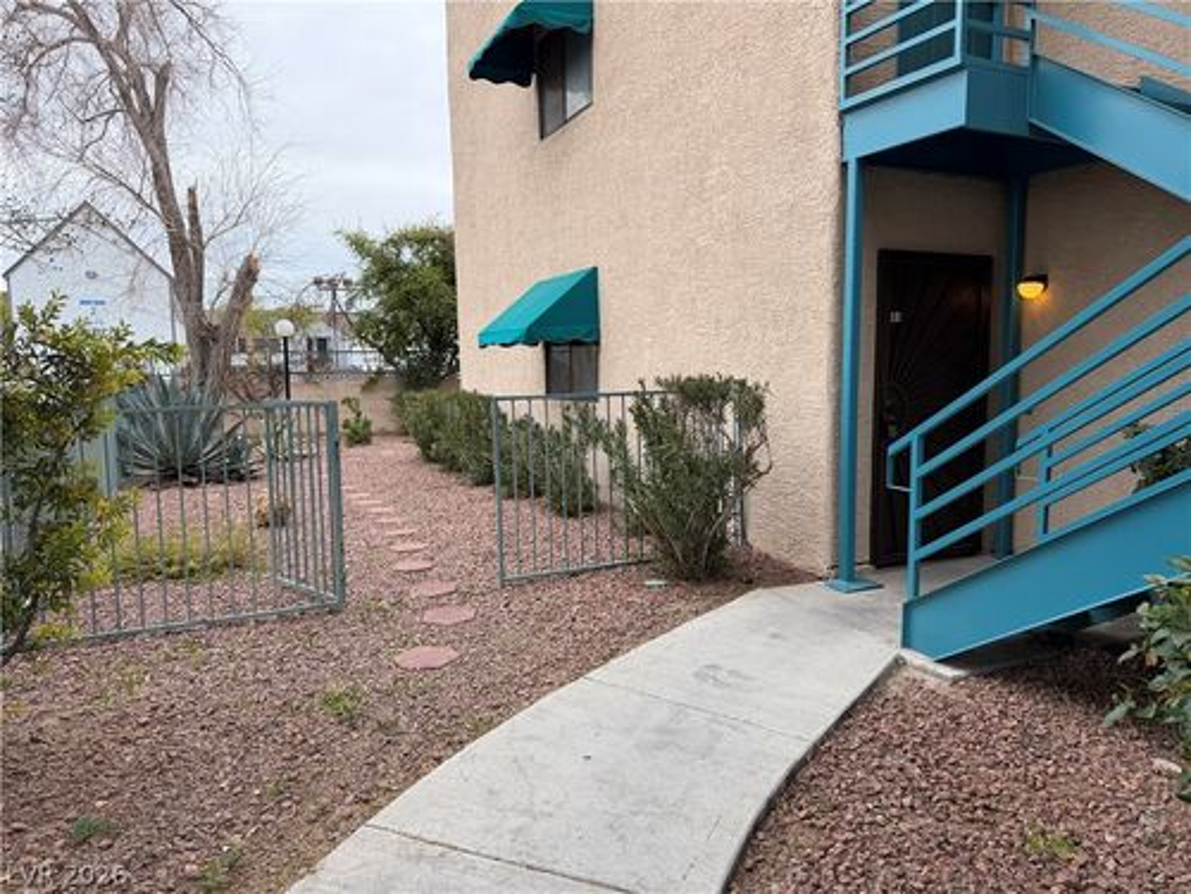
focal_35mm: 24
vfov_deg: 56.8
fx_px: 826
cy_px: 447
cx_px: 596
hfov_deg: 71.6
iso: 100
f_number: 1.78
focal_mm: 6.76
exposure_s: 1/805
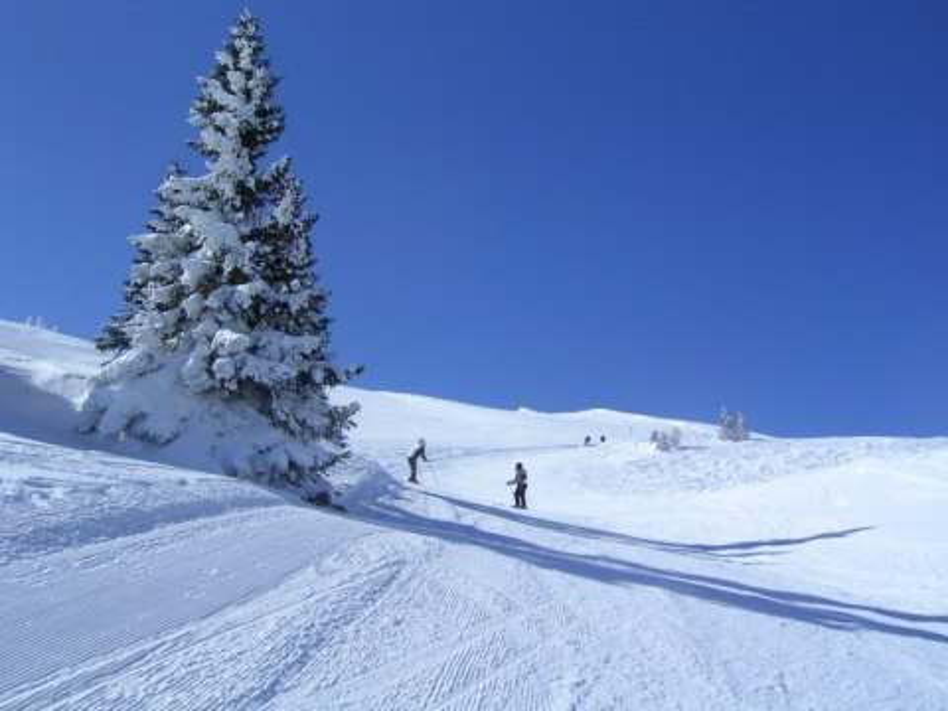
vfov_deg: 39.7
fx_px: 986
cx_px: 474
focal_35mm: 36
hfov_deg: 51.4
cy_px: 356
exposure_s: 1/1160
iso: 50
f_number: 4.8
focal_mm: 5.6
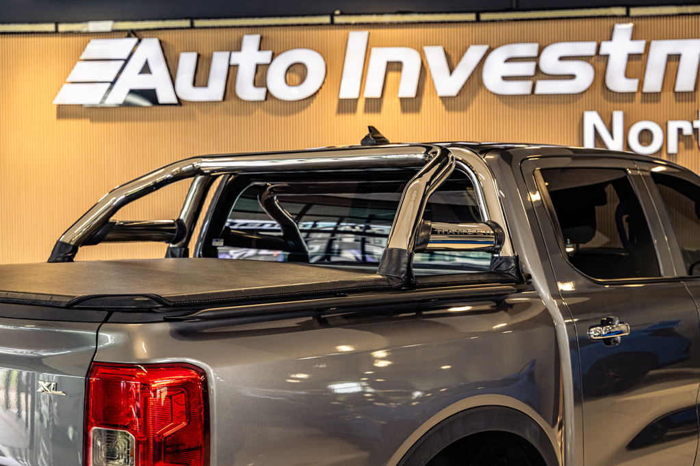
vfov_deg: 22.6
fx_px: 1167
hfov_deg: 33.4
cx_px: 350
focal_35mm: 60
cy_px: 233
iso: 500
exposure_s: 1/125
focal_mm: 60
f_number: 4.5
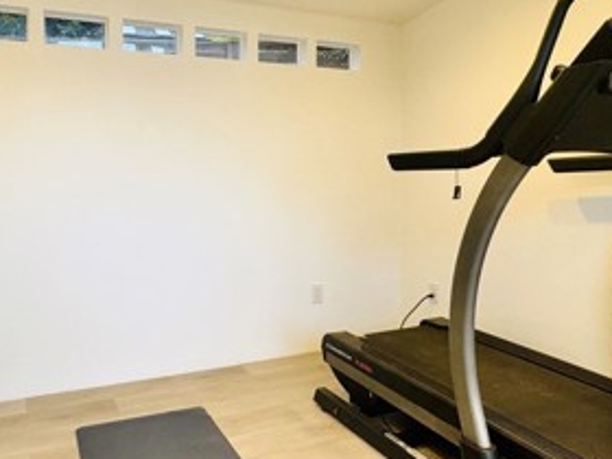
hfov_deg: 56.7
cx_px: 275
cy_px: 190
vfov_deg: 44.0
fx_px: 566
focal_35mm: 32
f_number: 2.2
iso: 100
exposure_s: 1/99
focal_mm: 2.22
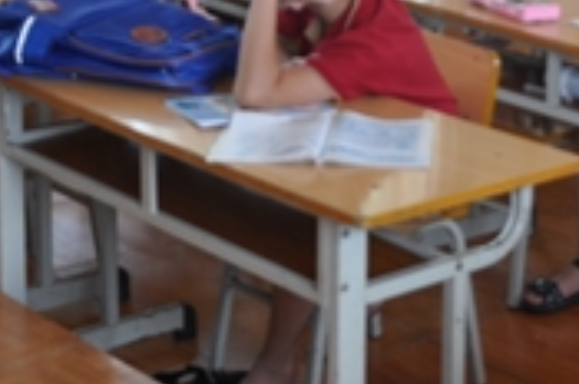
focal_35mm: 117
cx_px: 486
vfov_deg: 11.3
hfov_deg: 17.4
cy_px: -139
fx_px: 1876
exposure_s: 1/50
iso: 200
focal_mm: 21
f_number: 3.8
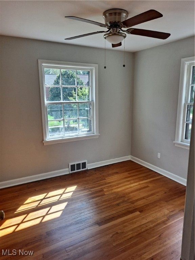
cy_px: 130
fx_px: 188
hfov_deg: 54.9
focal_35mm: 25
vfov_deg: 69.4
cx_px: 98
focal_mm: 4.6
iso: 32
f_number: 2
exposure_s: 1/242
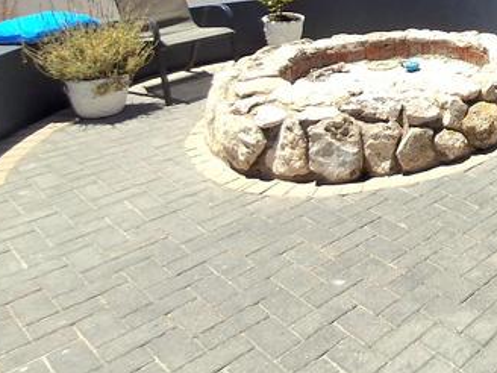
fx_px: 560
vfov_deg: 33.4
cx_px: 585
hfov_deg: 37.3
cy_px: -8
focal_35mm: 39
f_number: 2.2
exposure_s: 1/2000
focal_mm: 1.64
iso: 40
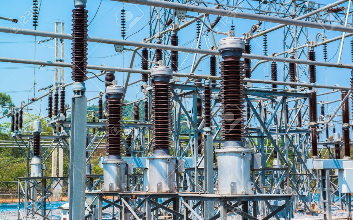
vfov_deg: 21.6
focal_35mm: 60
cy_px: 107
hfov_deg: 34.0
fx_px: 577
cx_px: 178
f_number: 5.6
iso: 200
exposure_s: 1/200
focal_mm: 58
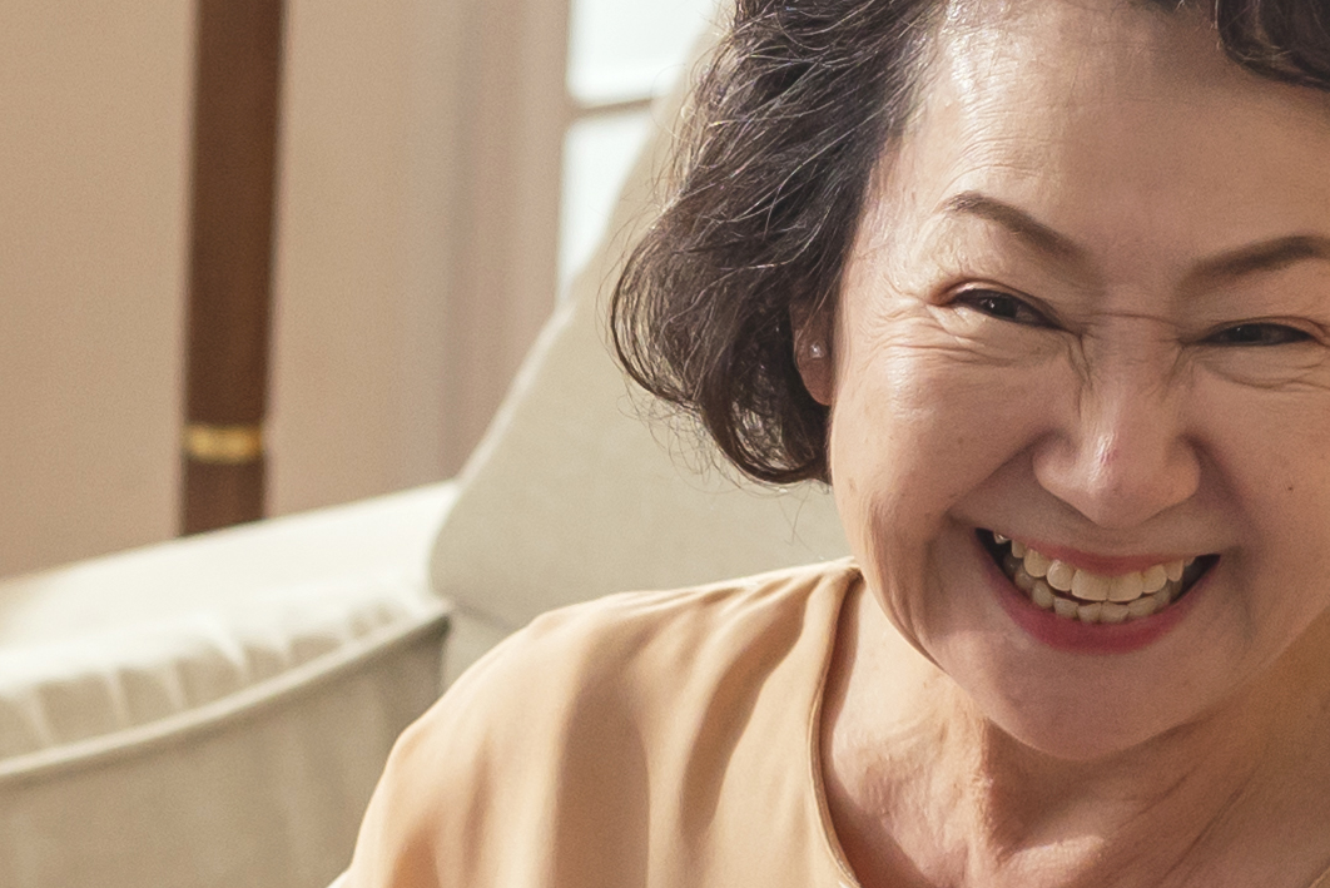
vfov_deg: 5.2
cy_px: 1423
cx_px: -164
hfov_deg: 7.8
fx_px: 9683
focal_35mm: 262
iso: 640
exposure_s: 1/1000
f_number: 2.2
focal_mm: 35
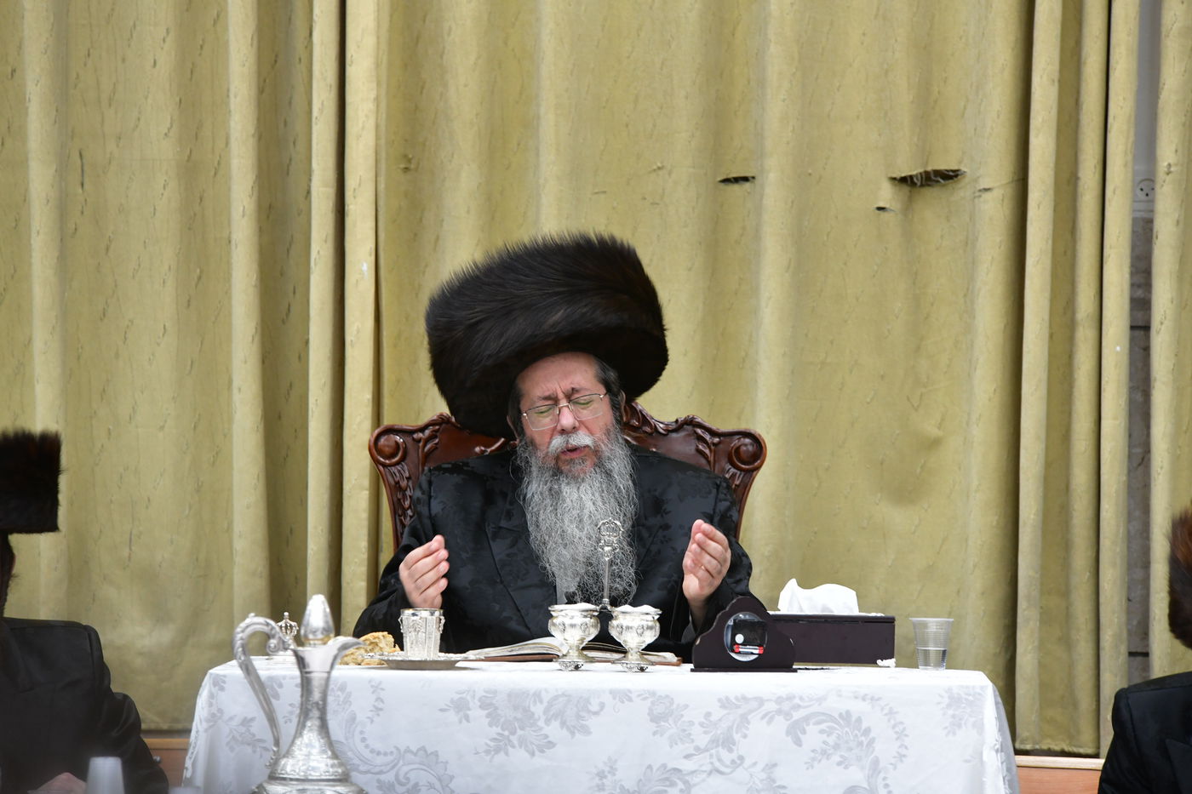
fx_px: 6621
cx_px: 596
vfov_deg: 6.9
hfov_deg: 10.3
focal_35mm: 200
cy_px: 397
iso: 2000
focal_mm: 200
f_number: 5.6
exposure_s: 1/100
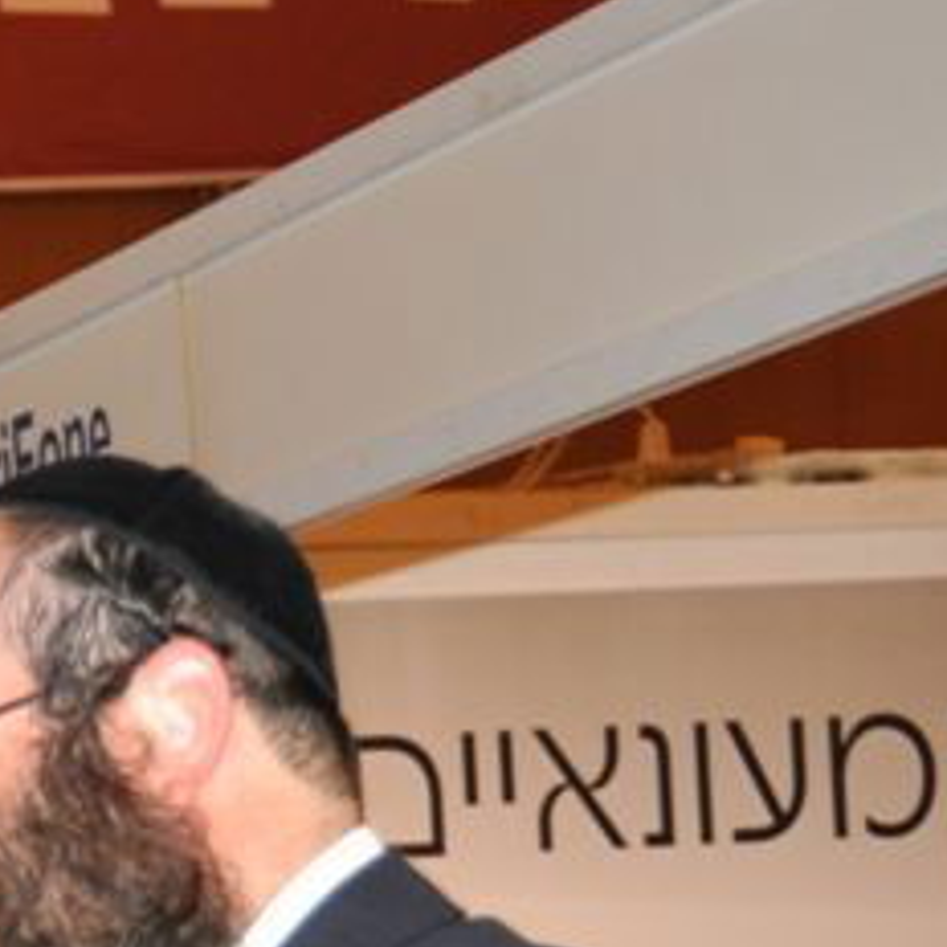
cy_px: 1041
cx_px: -833
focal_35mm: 236
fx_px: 7304
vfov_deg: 7.4
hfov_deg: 7.2
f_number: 4.5
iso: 400
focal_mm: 42
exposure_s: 1/80
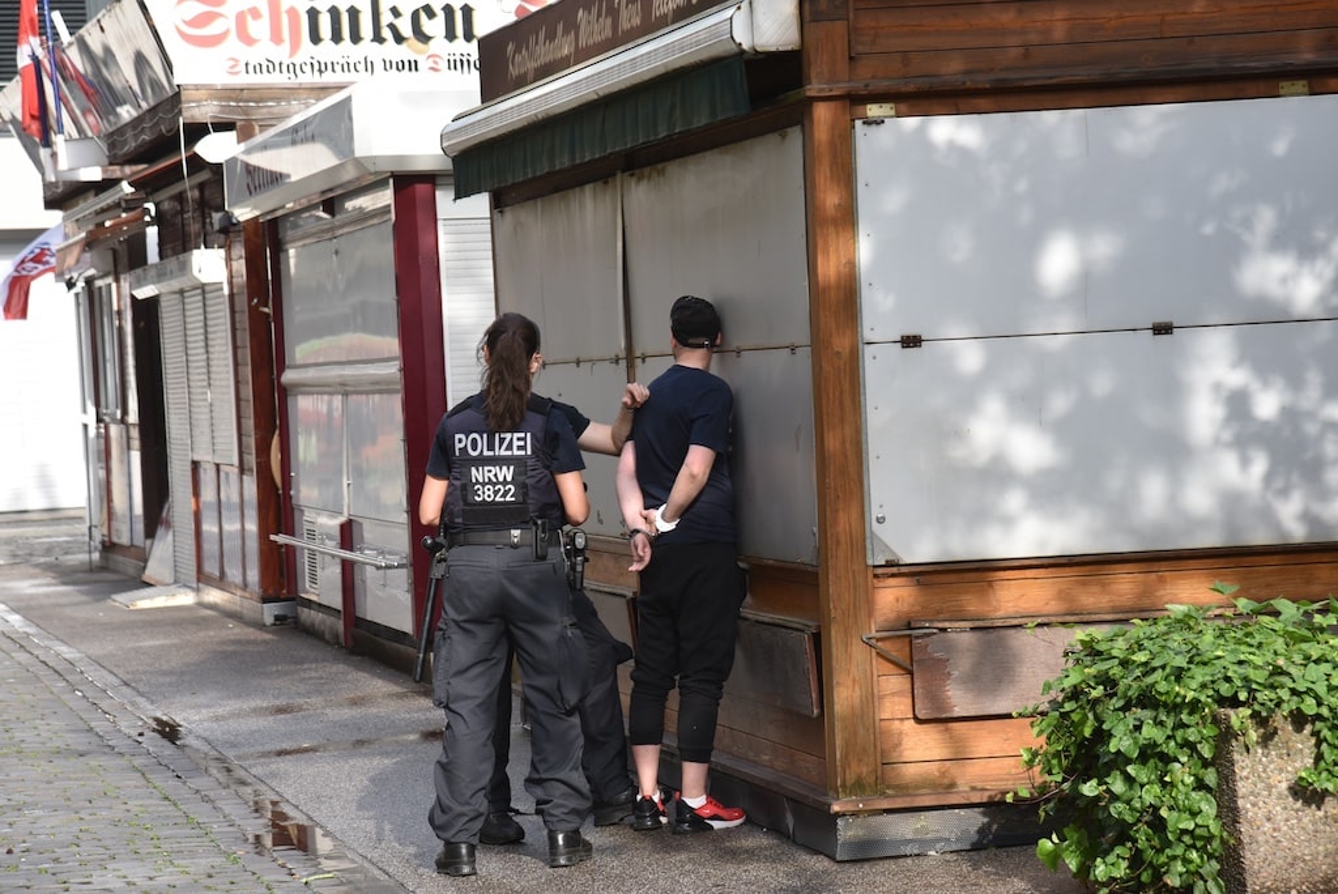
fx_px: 4462
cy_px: 447
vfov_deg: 11.4
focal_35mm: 120
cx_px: 669
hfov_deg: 17.1
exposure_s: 1/250
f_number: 8
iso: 400
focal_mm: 120
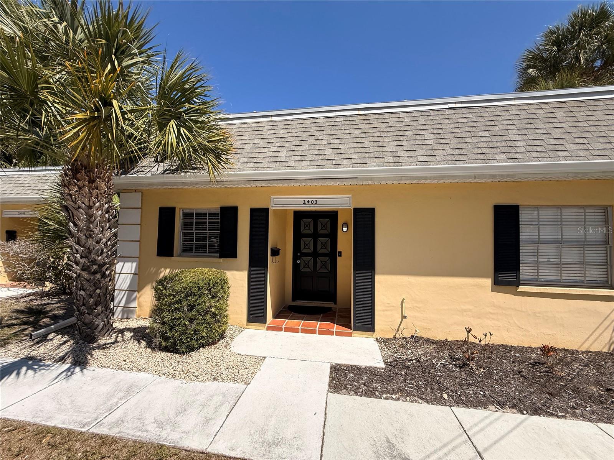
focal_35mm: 14
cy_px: 230
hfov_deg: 102.1
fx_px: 248
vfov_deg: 85.7
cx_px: 307
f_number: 2.2
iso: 64
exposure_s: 1/1961
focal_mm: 2.22
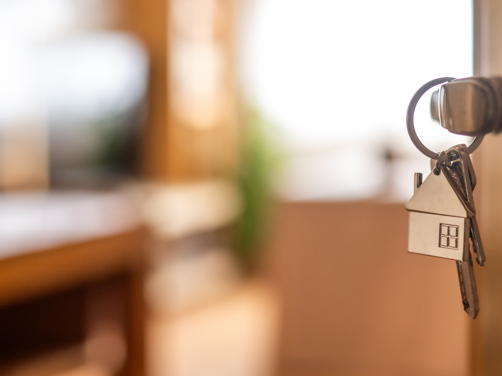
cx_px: 323
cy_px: 162
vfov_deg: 21.9
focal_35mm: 67
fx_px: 971
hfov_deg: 28.8
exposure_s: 1/125
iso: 1250
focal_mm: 50
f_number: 2.8
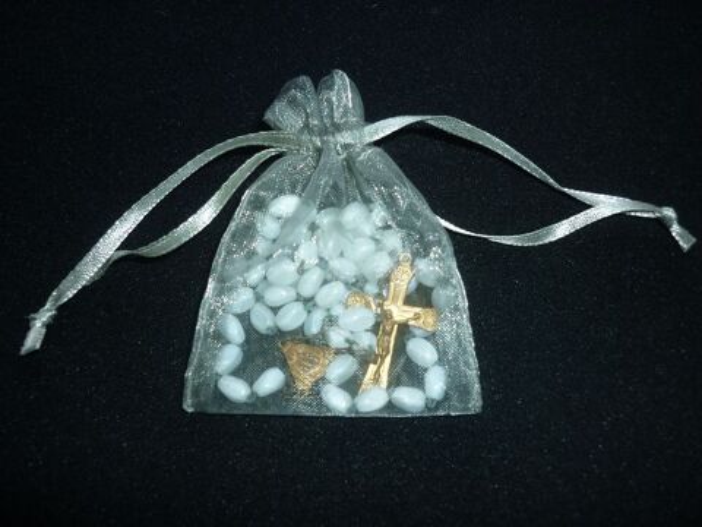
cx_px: 351
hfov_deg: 55.4
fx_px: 669
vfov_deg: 42.9
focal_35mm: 33
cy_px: 264
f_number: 2.8
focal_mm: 5.5
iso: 100
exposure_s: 1/30
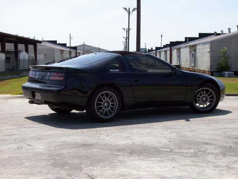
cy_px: 90
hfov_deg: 27.8
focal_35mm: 70
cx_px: 119
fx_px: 481
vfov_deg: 21.0
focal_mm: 11.6
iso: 80
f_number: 6.7
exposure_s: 1/426
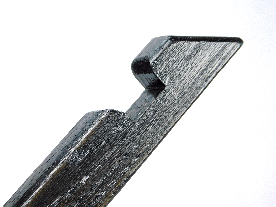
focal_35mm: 115
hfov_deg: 17.1
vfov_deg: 12.9
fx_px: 917
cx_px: 138
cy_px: 104
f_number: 4.8
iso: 125
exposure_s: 1/100
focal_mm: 20.3
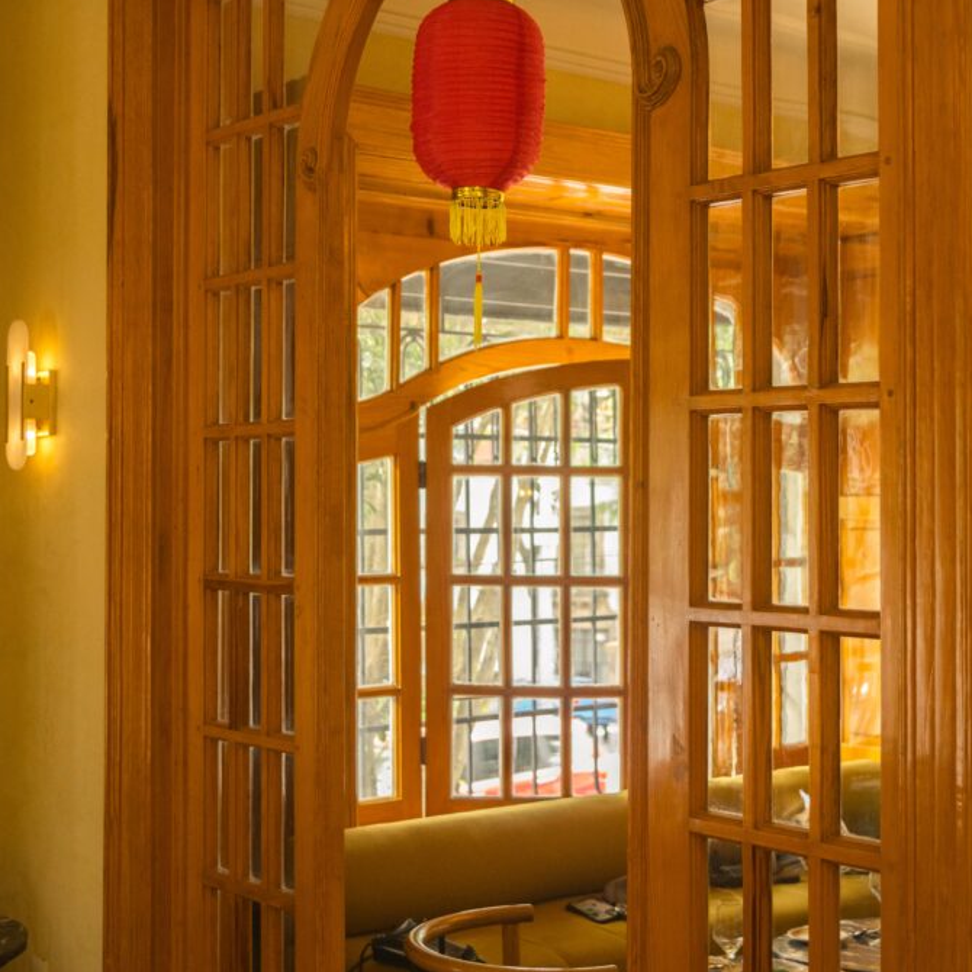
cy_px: 371
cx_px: 484
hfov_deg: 32.8
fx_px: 1652
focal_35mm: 52
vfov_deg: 32.7
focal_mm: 40
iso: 800
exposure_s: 1/40
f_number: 4
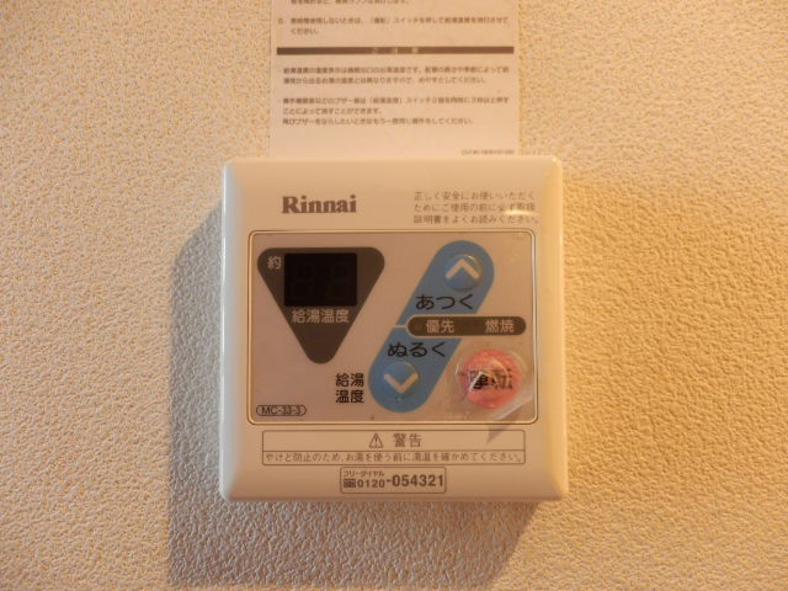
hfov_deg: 71.6
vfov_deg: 56.8
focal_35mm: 24
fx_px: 546
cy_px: 296
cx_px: 394
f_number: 3
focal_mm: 4.2
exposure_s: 1/30
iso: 500
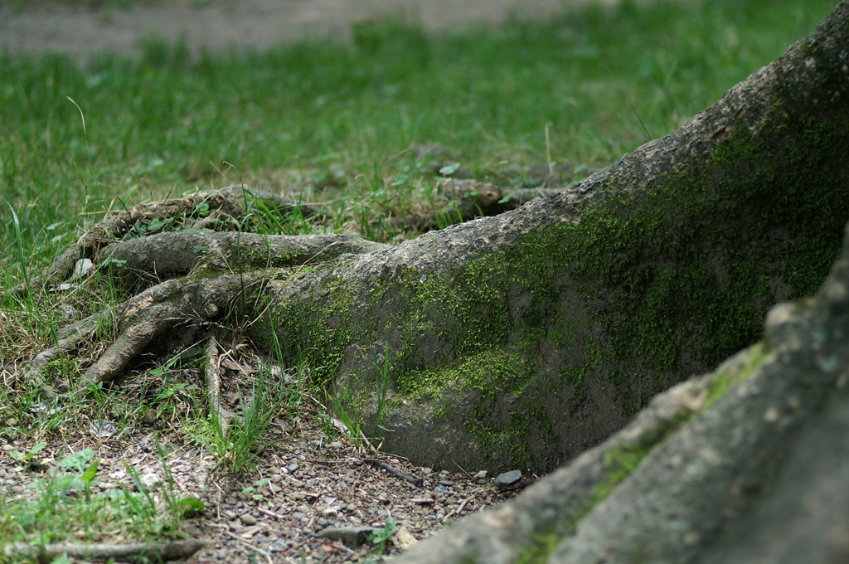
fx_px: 3533
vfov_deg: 9.1
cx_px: 424
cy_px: 282
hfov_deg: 13.7
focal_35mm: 150
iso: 125
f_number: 2.8
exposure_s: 1/500
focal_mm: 100
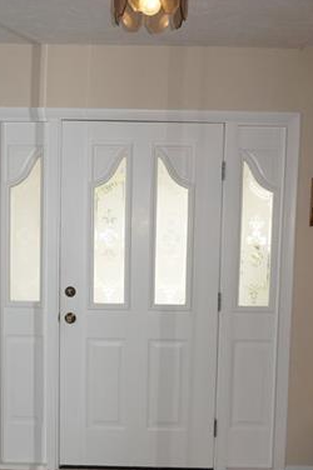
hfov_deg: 27.4
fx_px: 640
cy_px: 288
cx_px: 126
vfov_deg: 40.2
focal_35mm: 49
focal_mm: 16
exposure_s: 1/160
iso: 160
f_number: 4
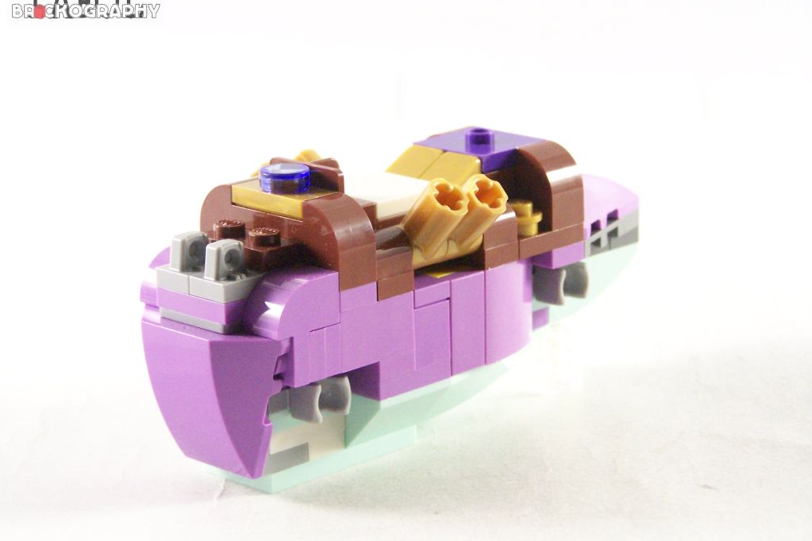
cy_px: 275
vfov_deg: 12.5
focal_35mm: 110
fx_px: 2481
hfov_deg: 18.6
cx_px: 406
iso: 400
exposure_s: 1/60
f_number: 3.2
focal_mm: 17.5
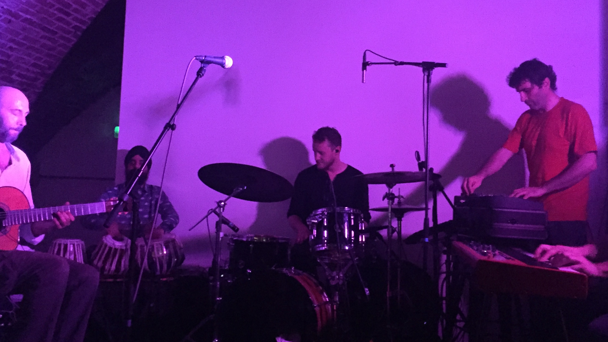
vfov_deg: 30.3
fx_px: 629
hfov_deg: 51.6
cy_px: 133
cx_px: 308
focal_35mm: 39
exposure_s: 1/17
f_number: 2.2
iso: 2000
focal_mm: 4.15
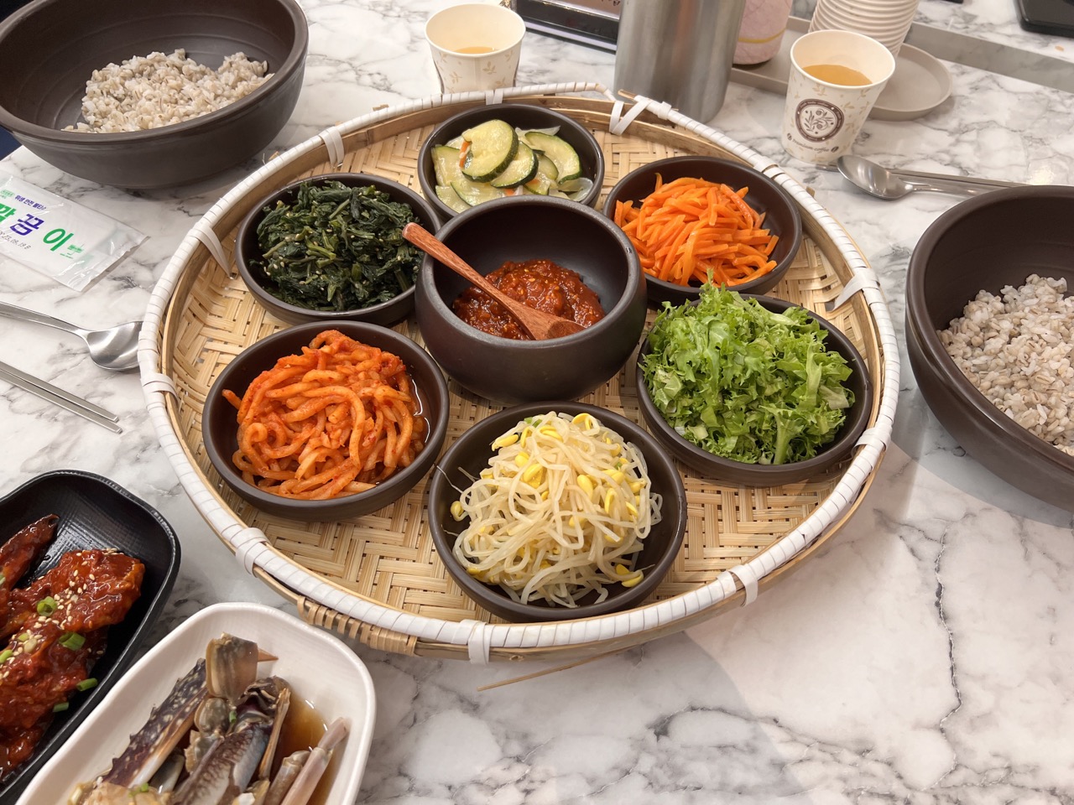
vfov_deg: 53.1
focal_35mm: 26
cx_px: 537
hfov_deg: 67.3
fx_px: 807
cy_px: 402
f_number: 1.5
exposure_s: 1/120
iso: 125
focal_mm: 5.7
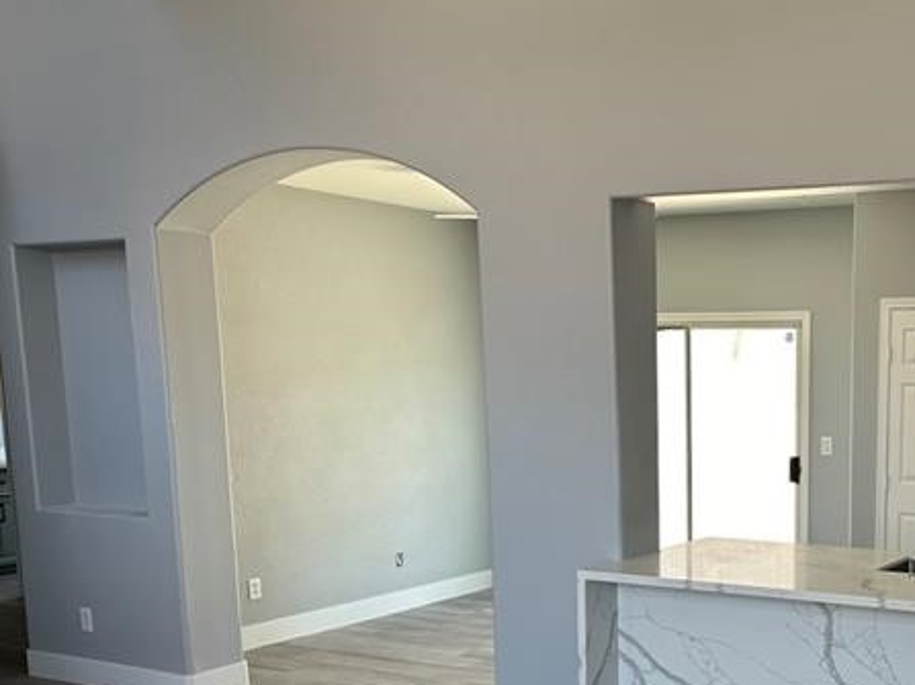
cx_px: 802
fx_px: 1136
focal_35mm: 43
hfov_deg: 40.9
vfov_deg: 32.6
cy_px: 558
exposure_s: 1/121
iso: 100
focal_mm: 6.86
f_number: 1.78
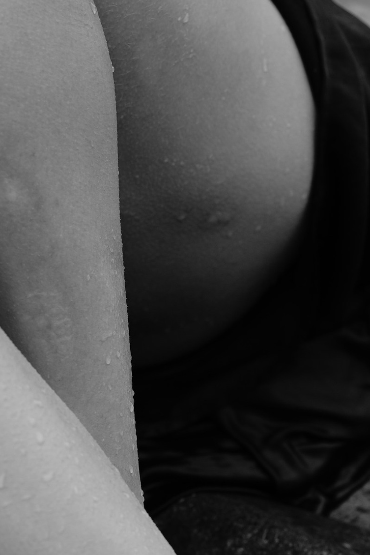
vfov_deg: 12.1
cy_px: 420
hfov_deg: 8.1
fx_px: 2620
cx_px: 255
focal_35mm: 170
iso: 80
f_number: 3.2
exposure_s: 1/320
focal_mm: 50
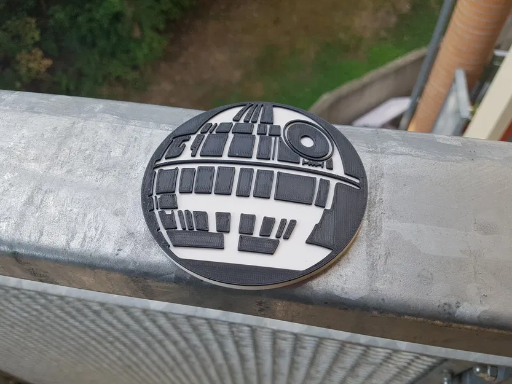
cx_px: 256
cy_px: 192
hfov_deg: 67.3
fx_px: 385
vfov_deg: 53.1
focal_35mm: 26
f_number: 1.7
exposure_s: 1/430
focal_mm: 4.2
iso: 50
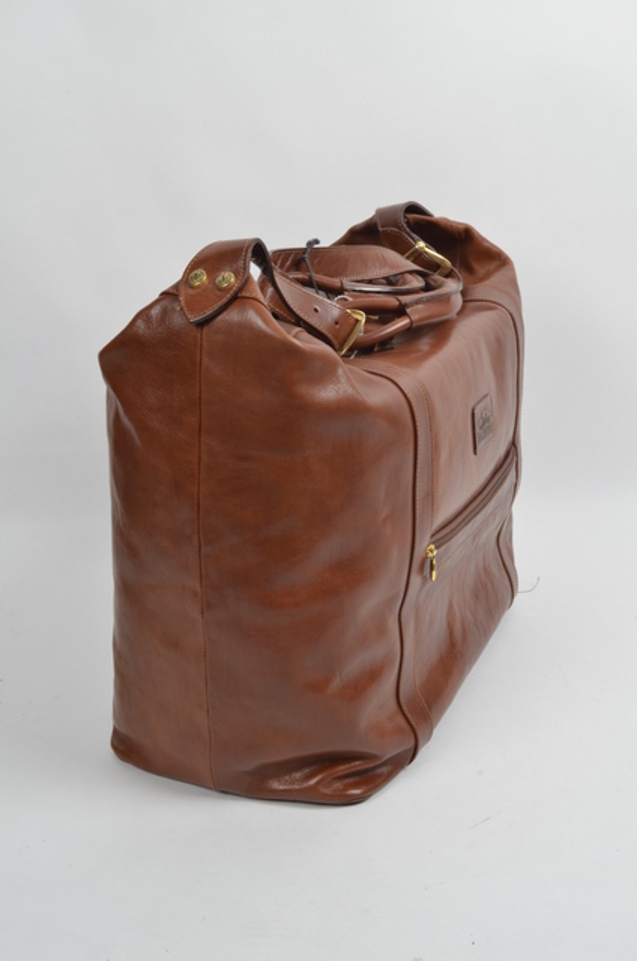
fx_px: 1199
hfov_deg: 29.7
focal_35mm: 45
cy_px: 480
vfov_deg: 43.7
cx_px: 318
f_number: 14
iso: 200
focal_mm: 30
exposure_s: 1/60
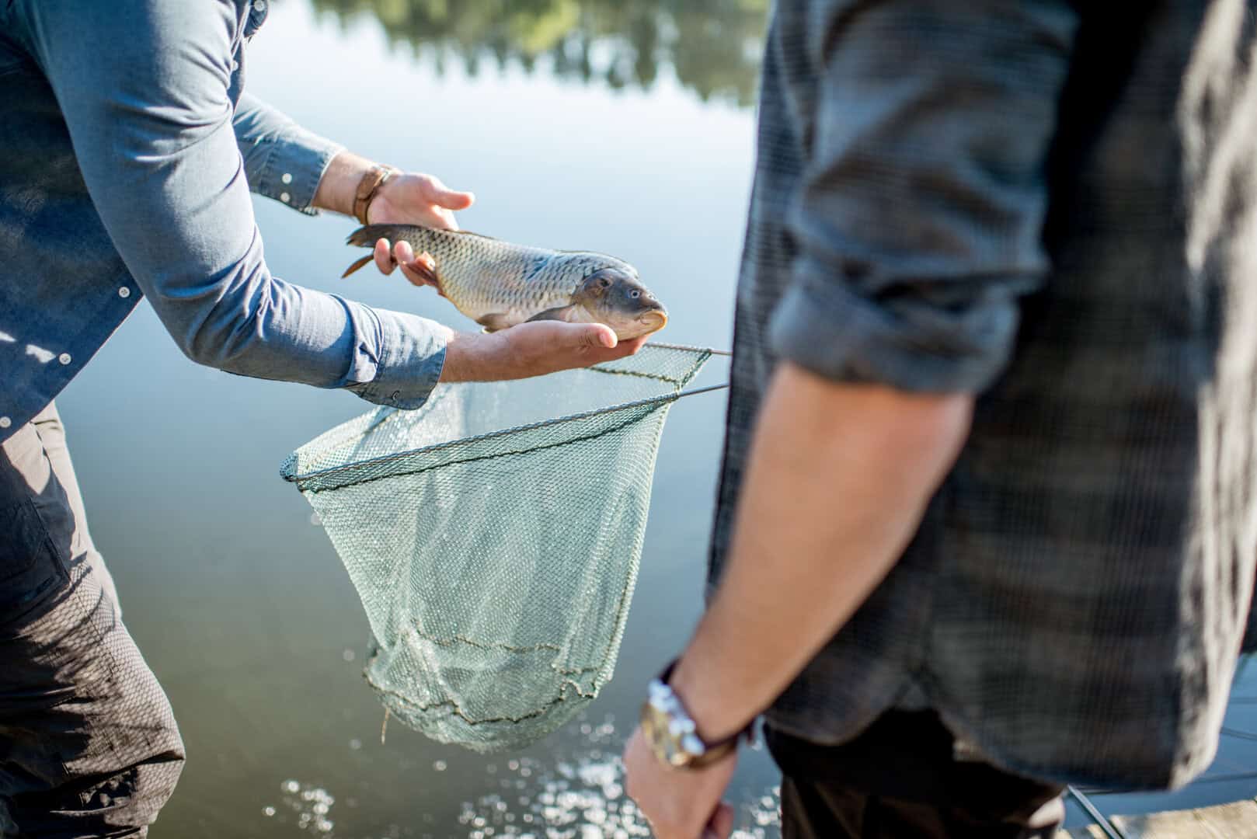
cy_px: 420
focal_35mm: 35
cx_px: 628
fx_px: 1222
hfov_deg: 54.4
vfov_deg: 37.9
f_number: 2
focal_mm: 35
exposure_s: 1/800
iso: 200
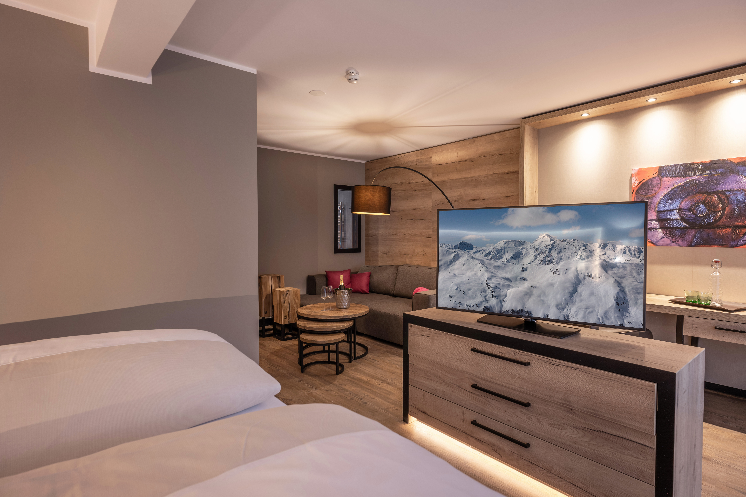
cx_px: 373
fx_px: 373
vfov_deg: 67.4
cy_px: 248
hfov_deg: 90.0
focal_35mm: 18
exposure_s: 1/2
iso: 100
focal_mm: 18
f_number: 3.8
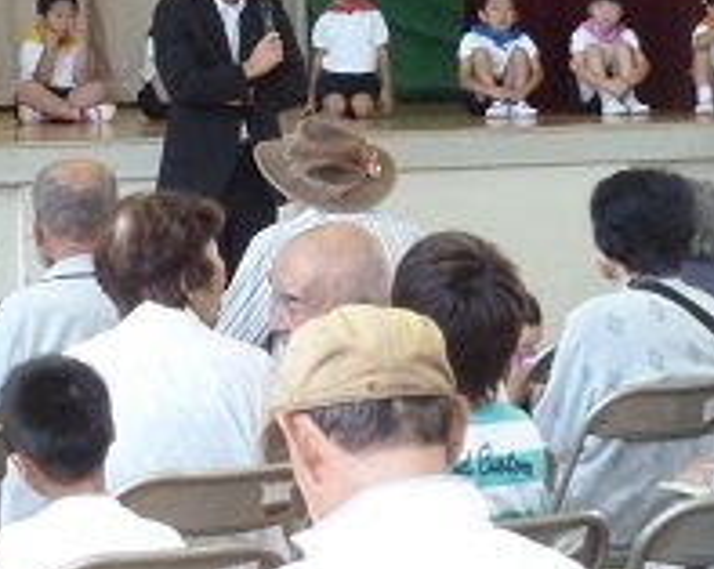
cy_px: 65
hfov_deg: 9.8
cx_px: 207
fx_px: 4178
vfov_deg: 7.8
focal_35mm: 198
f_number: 4.3
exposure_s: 1/60
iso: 800
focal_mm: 17
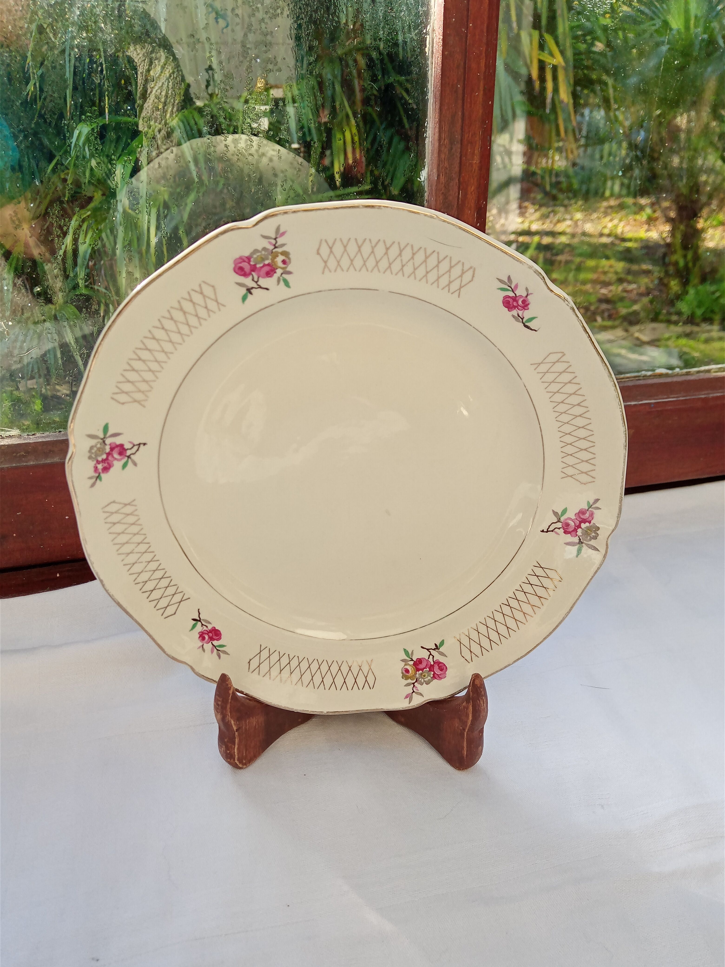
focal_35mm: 28
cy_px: 484
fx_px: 782
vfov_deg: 63.4
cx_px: 362
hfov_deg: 49.7
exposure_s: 1/492
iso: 117
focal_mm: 3.57
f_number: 1.8
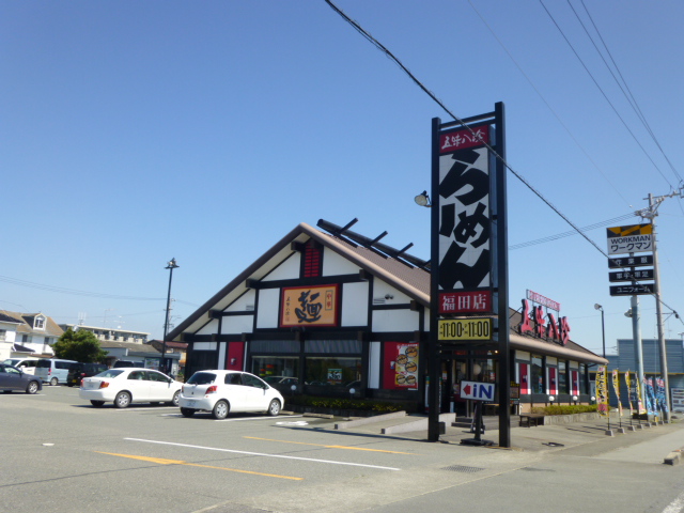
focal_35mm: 29
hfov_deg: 61.7
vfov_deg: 48.2
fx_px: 573
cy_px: 256
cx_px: 342
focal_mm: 5.2
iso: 100
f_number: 3.3
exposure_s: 1/1000
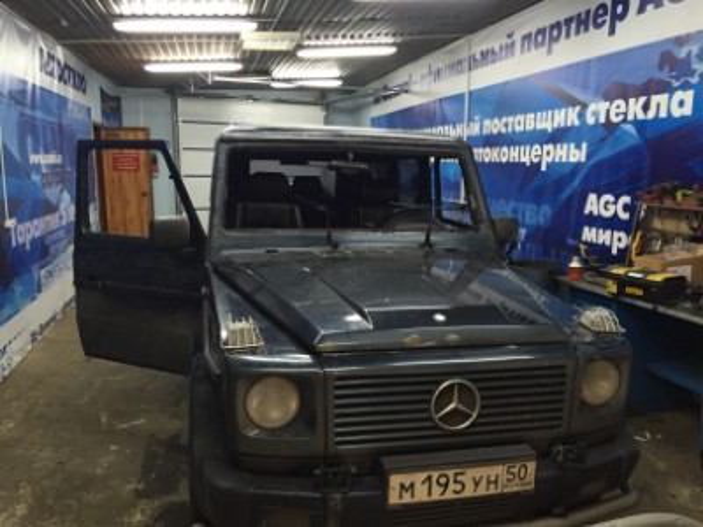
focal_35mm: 29
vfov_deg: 48.2
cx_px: 352
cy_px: 264
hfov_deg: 61.7
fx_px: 589
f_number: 2.2
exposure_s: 1/33
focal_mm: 4.15
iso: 200
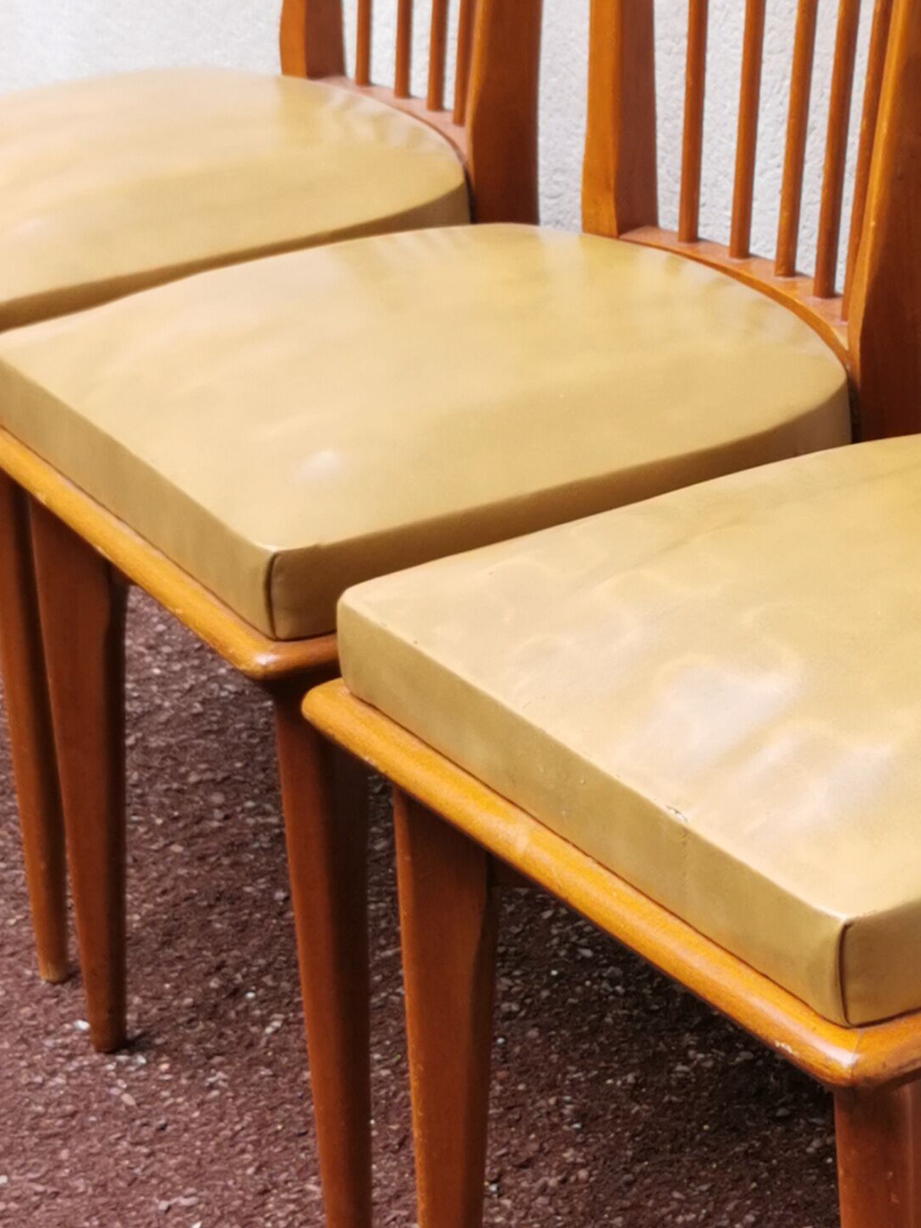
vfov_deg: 20.0
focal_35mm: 98
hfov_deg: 15.0
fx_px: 3477
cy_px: 540
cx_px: 704
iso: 50
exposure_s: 1/284
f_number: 1.8
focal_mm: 5.58
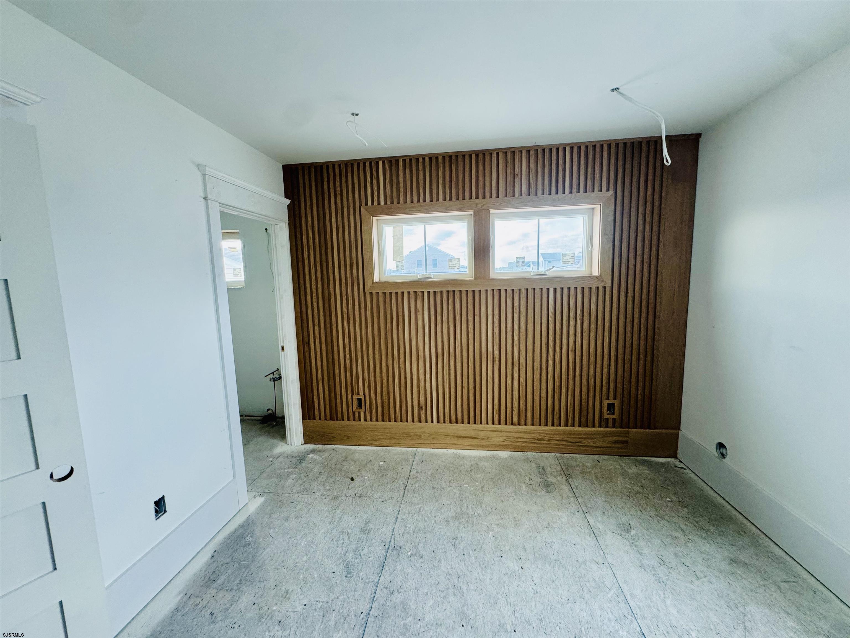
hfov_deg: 102.1
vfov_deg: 85.7
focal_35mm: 14
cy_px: 319
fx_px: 344
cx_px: 425
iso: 200
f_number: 2.2
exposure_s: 1/99
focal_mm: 2.22
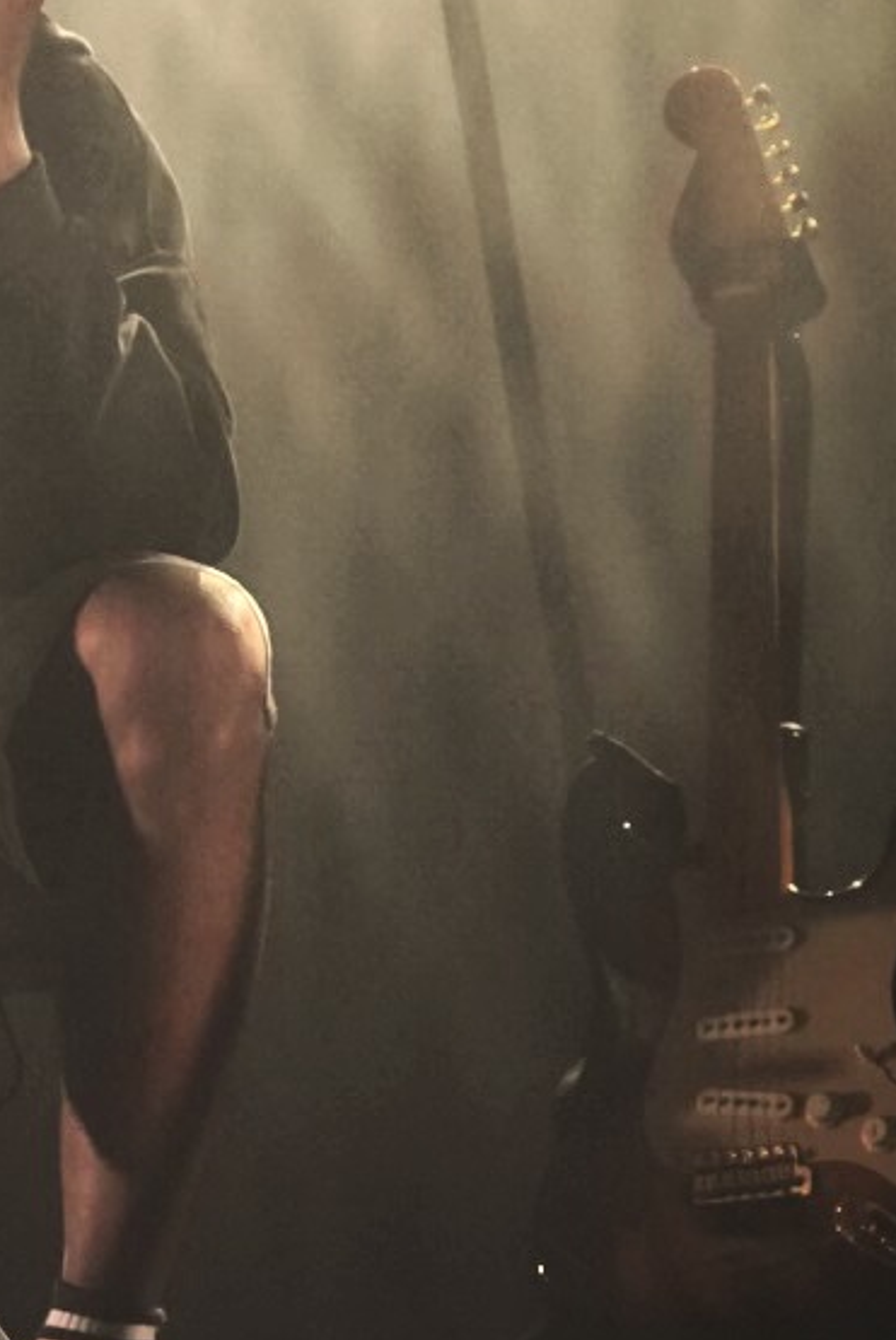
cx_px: -138
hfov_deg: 10.3
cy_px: 806
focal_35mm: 131
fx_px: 4881
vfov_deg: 15.6
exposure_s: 1/100
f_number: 4.5
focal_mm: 45
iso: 2000
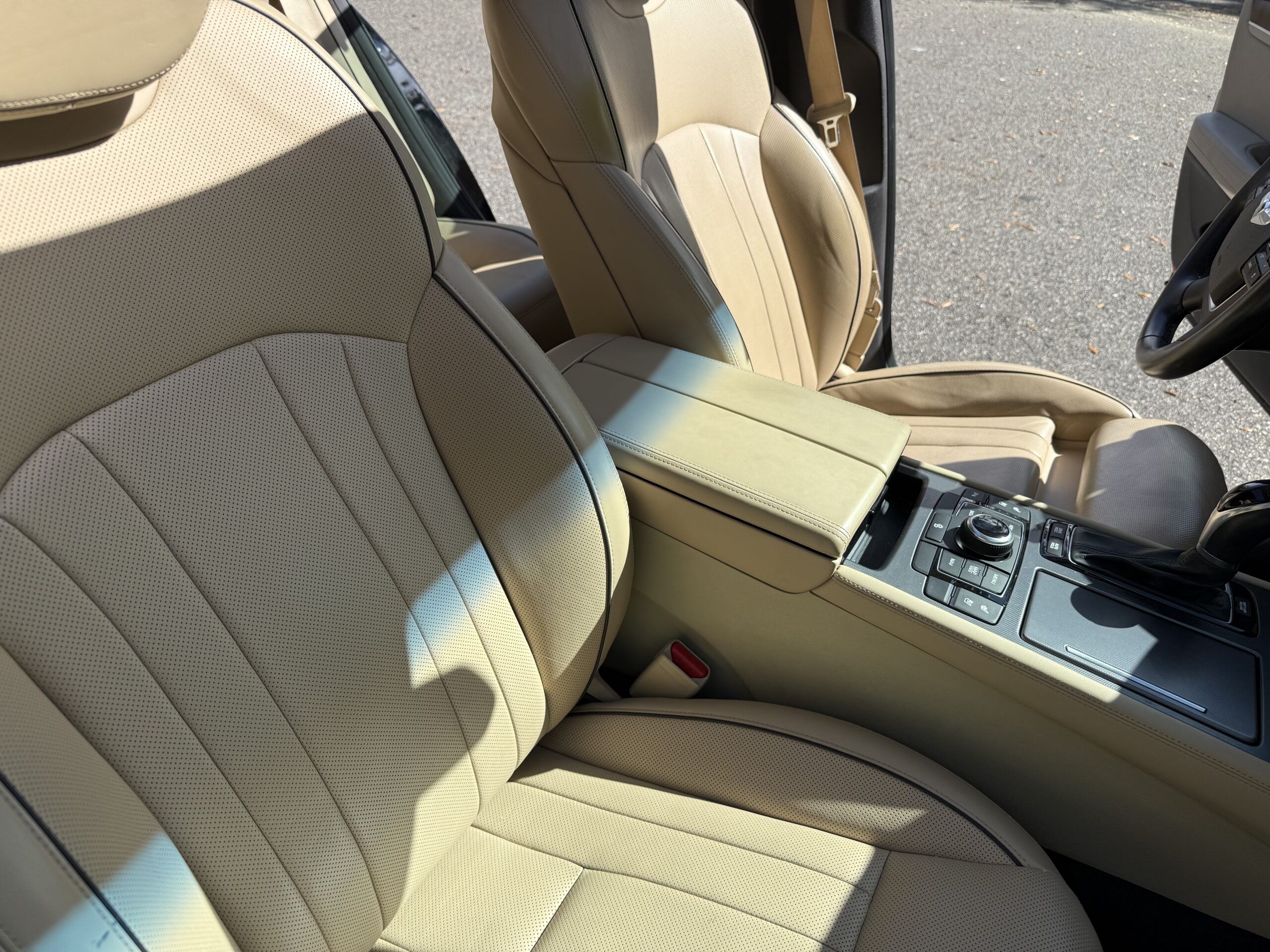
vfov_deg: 56.8
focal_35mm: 24
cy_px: 476
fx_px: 881
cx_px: 635
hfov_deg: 71.6
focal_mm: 6.76
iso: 80
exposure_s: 1/2299
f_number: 1.78
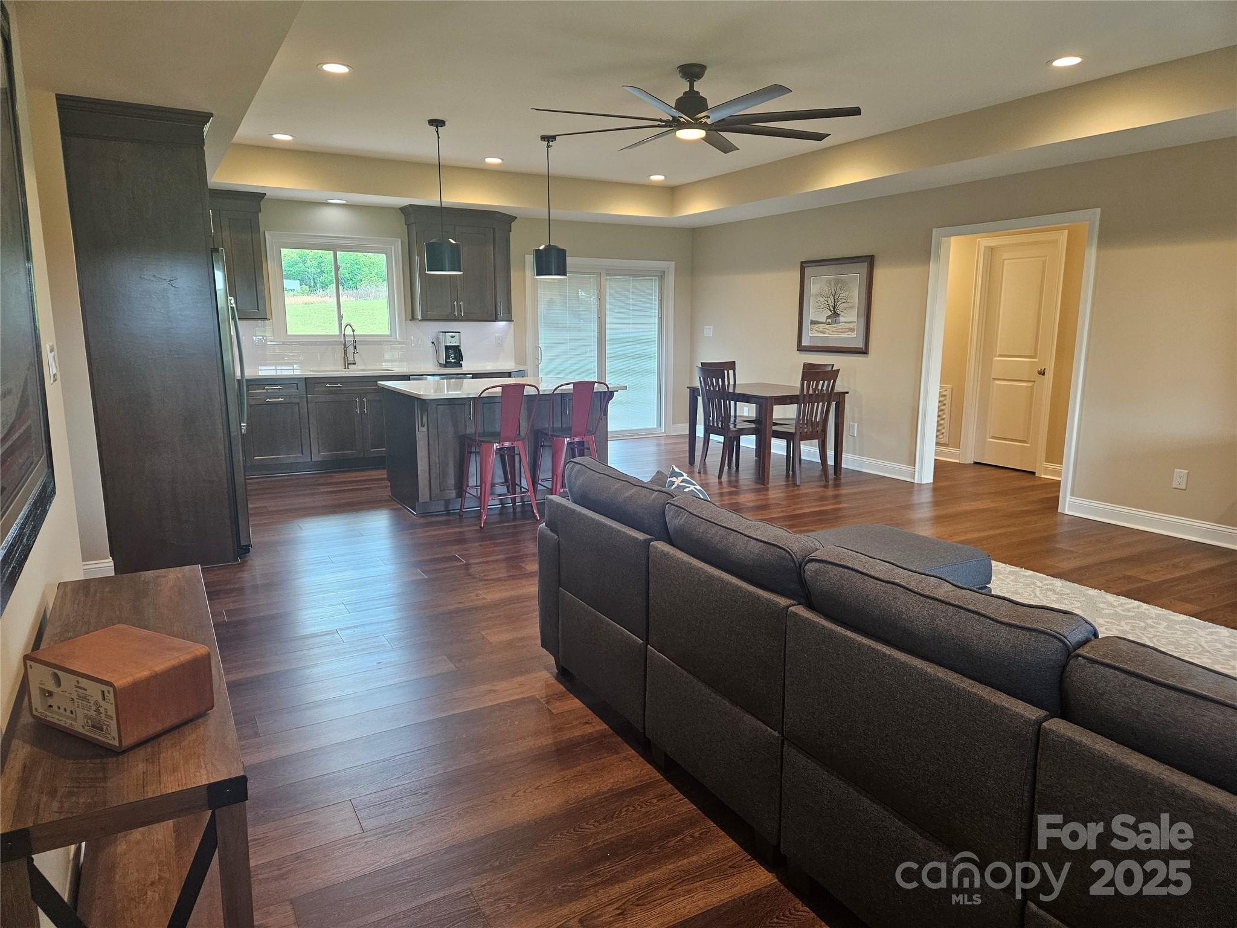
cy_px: 464
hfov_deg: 73.9
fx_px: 822
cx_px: 618
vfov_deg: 58.9
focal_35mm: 23
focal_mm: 5.4
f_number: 1.8
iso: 250
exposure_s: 1/120
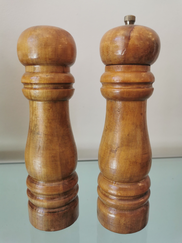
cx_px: 91
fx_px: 189
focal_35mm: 27
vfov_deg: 65.3
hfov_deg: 51.4
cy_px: 122
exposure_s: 1/100
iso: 80
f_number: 1.8
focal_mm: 5.58
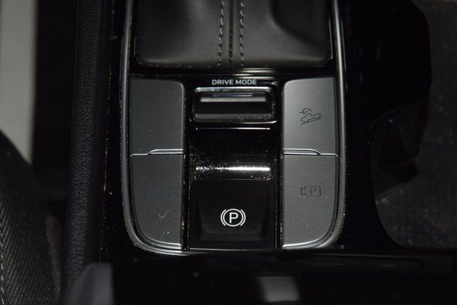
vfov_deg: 13.0
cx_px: 228
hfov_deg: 19.5
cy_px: 152
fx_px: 1333
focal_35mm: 105
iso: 100
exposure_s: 1/125
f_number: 8
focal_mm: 70
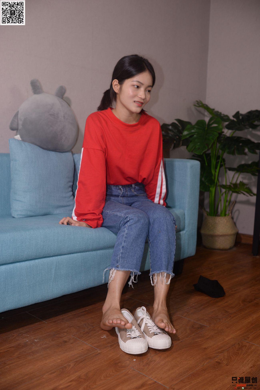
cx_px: 130
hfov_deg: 37.9
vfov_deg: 54.4
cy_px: 195
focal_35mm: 35
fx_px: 379
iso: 500
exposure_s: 1/125
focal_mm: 35
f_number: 5
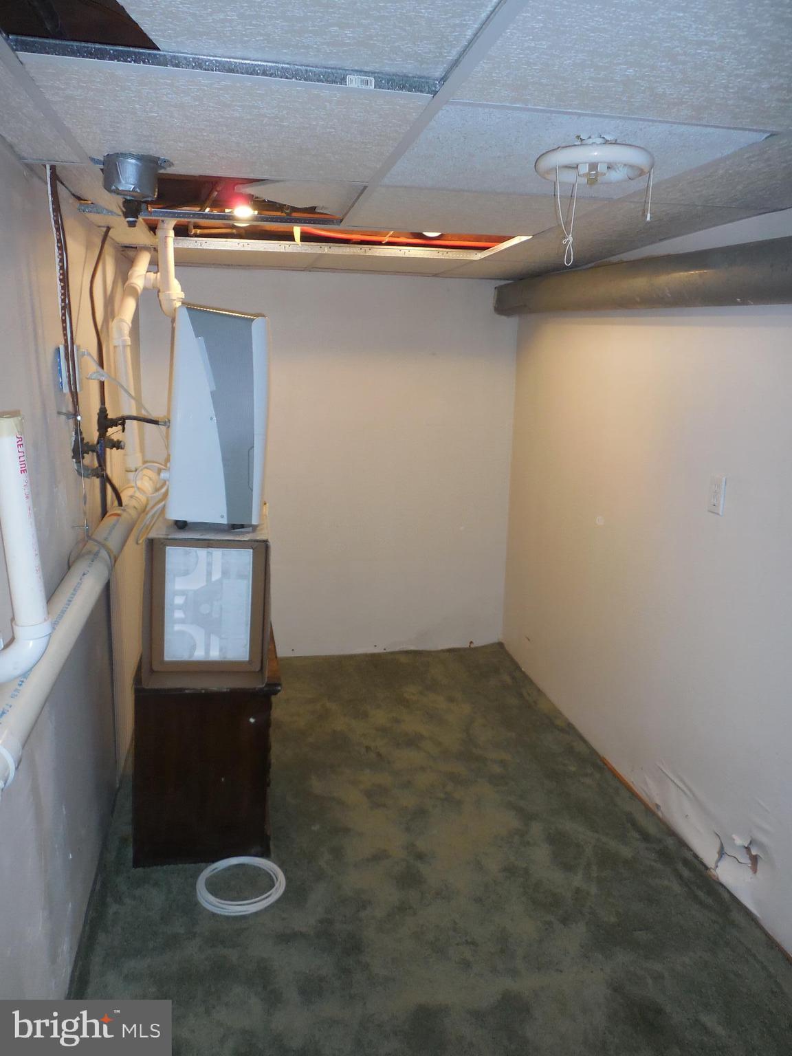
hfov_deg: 54.9
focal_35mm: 25
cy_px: 528
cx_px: 396
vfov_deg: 69.4
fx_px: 763
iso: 200
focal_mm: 4.5
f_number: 3.7
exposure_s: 1/25
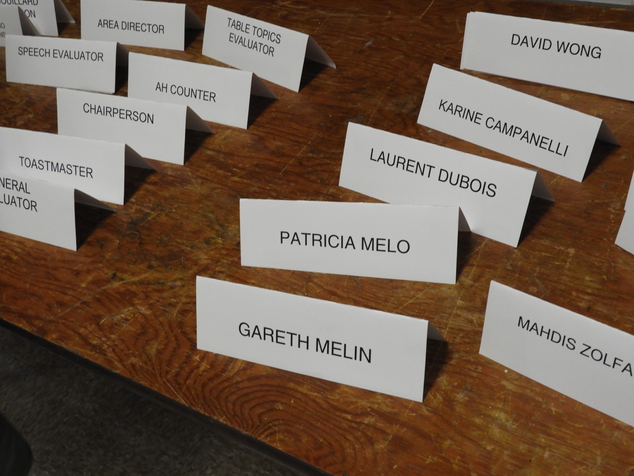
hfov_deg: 42.1
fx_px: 824
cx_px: 317
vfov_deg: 32.2
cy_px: 238
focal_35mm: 45
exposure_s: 1/25
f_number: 4
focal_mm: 8.1
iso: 400
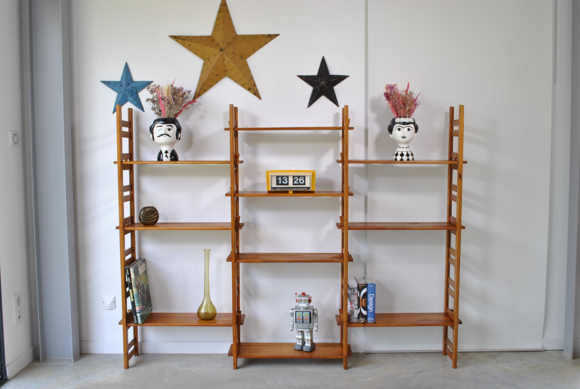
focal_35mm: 33
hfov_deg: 57.2
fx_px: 532
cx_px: 290
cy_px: 194
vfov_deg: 40.1
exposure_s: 1/25
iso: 100
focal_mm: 22
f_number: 7.1
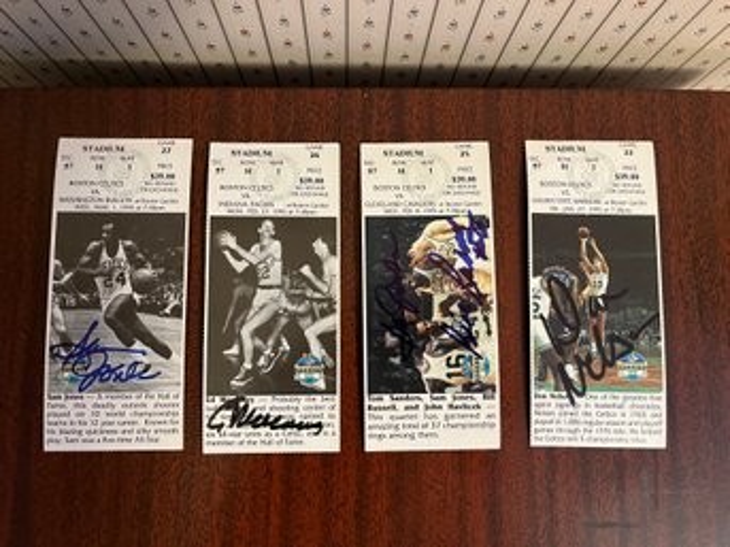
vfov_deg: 53.0
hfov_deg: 67.3
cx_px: 365
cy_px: 274
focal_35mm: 26
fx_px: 548
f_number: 1.6
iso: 640
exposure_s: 1/40
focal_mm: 5.1
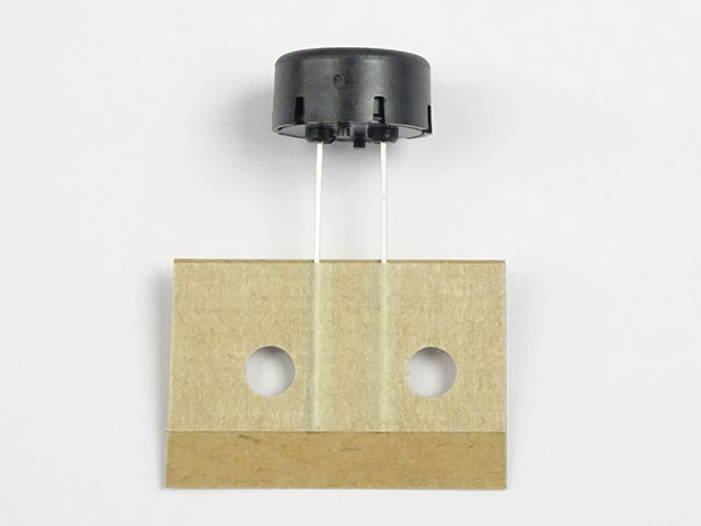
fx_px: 1013
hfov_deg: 38.2
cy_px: 263
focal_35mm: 50
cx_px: 350
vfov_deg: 29.1
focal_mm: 8.51
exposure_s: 1/250
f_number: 4.5
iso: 500
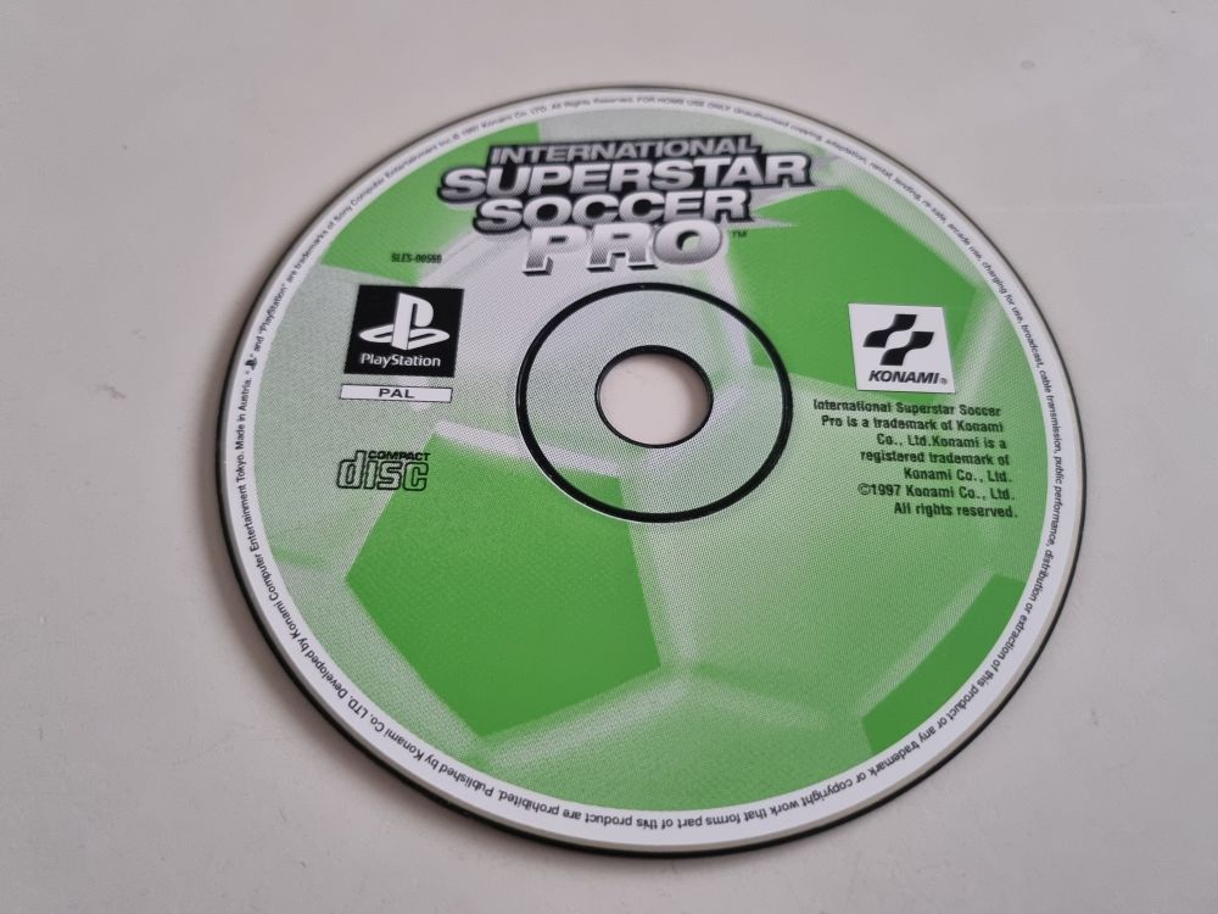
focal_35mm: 26
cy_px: 457
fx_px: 915
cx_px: 609
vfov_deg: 53.1
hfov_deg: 67.3
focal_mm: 5.4
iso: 800
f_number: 1.8
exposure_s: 1/50
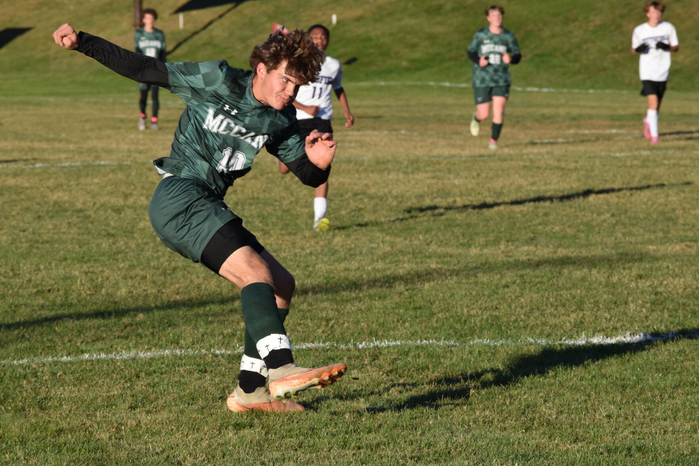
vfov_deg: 5.4
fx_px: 4952
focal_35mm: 255
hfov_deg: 8.1
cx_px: 350
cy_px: 233
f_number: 10
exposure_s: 1/1000
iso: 800
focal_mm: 170
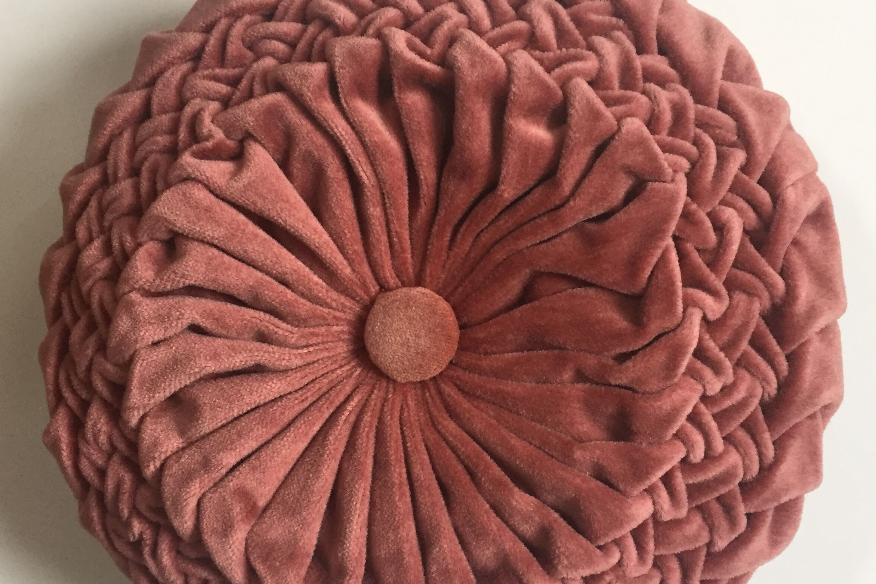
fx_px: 1022
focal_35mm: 42
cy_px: 290
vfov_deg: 31.9
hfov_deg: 46.4
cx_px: 432
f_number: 2.2
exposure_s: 1/33
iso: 64
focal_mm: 4.15
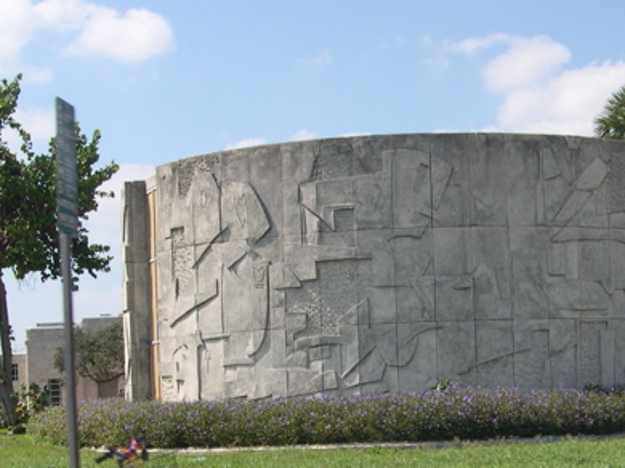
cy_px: 345
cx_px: 486
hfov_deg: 24.7
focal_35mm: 78
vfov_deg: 18.8
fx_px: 1407
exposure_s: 1/241
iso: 100
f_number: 7.6
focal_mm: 8
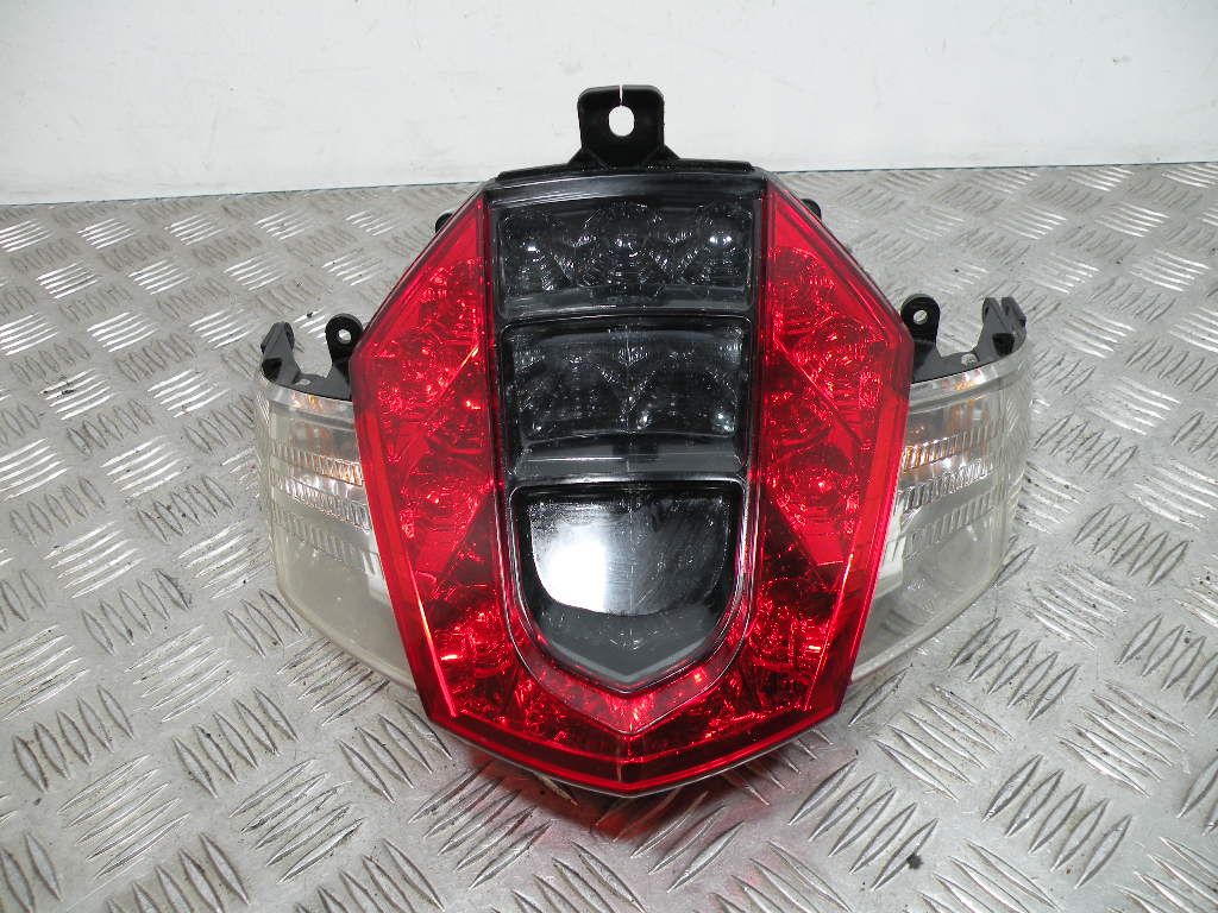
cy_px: 456
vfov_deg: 51.4
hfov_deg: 65.3
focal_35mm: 27
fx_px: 950
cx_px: 609
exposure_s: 1/67.8
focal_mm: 4.7
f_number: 2.8
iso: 69
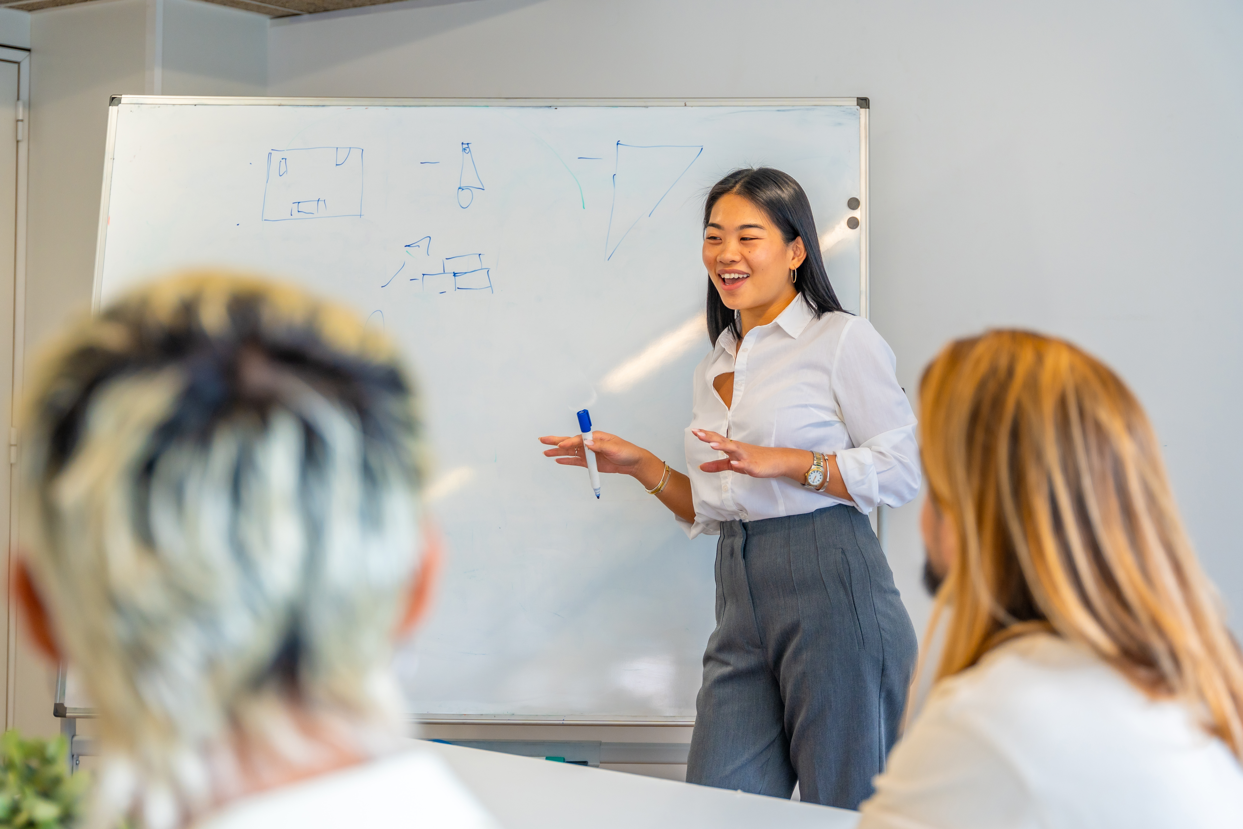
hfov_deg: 42.0
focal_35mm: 47
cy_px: 414
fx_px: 1619
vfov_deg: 28.7
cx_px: 622
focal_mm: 46.9
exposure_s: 1/200
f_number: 2.8
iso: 500
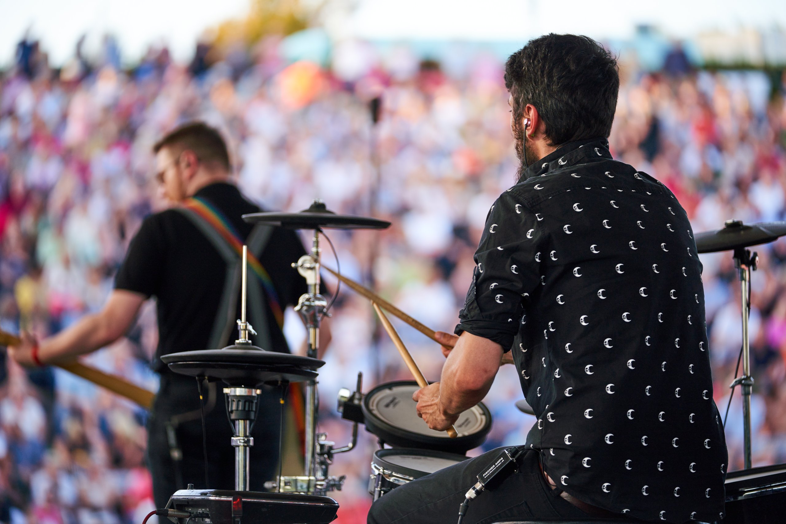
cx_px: 393
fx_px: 3143
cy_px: 262
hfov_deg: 14.3
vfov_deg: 9.5
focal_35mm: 144
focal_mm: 144
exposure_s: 1/320
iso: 100
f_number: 2.8
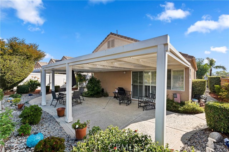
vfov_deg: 81.1
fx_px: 89
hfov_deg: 104.3
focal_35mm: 14
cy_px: 76
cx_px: 114
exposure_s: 1/100
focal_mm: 14
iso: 500
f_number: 20
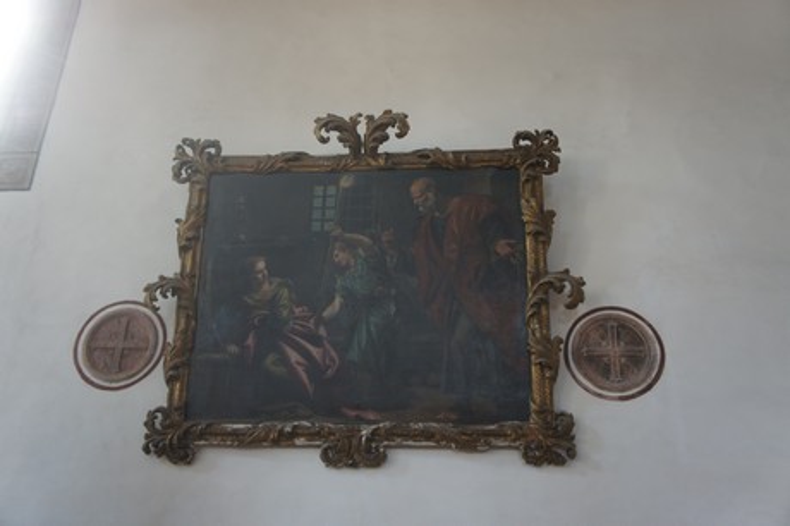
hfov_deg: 55.1
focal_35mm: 34
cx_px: 395
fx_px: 757
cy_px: 263
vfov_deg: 38.3
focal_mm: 23
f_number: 4
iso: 800
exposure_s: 1/40
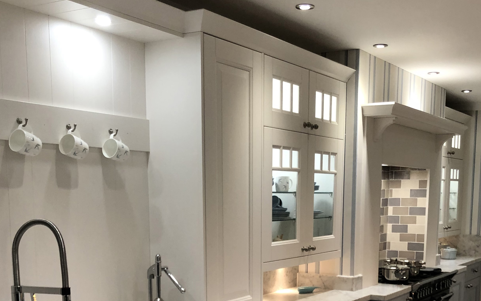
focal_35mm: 36
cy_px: 198
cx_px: 271
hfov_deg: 53.9
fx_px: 472
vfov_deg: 35.0
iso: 40
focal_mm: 4
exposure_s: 1/25
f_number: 1.8
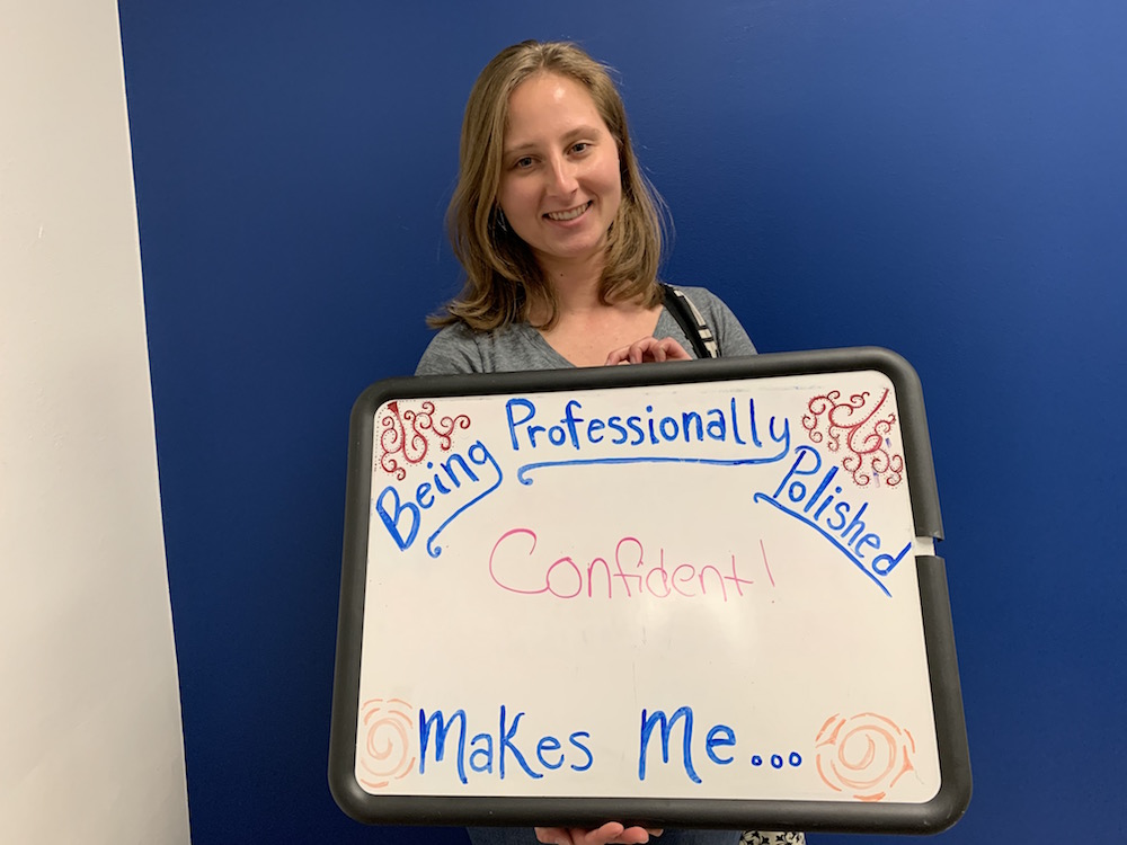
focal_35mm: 26
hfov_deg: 67.3
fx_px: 846
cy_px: 422
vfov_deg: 53.1
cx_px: 564
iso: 160
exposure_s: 1/60
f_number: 1.8
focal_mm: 4.25
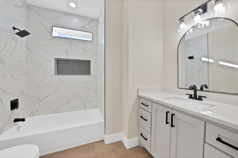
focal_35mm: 12
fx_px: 79
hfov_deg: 112.6
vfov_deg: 90.0
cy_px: 79
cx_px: 119
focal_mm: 12
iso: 640
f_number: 9
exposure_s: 1/15
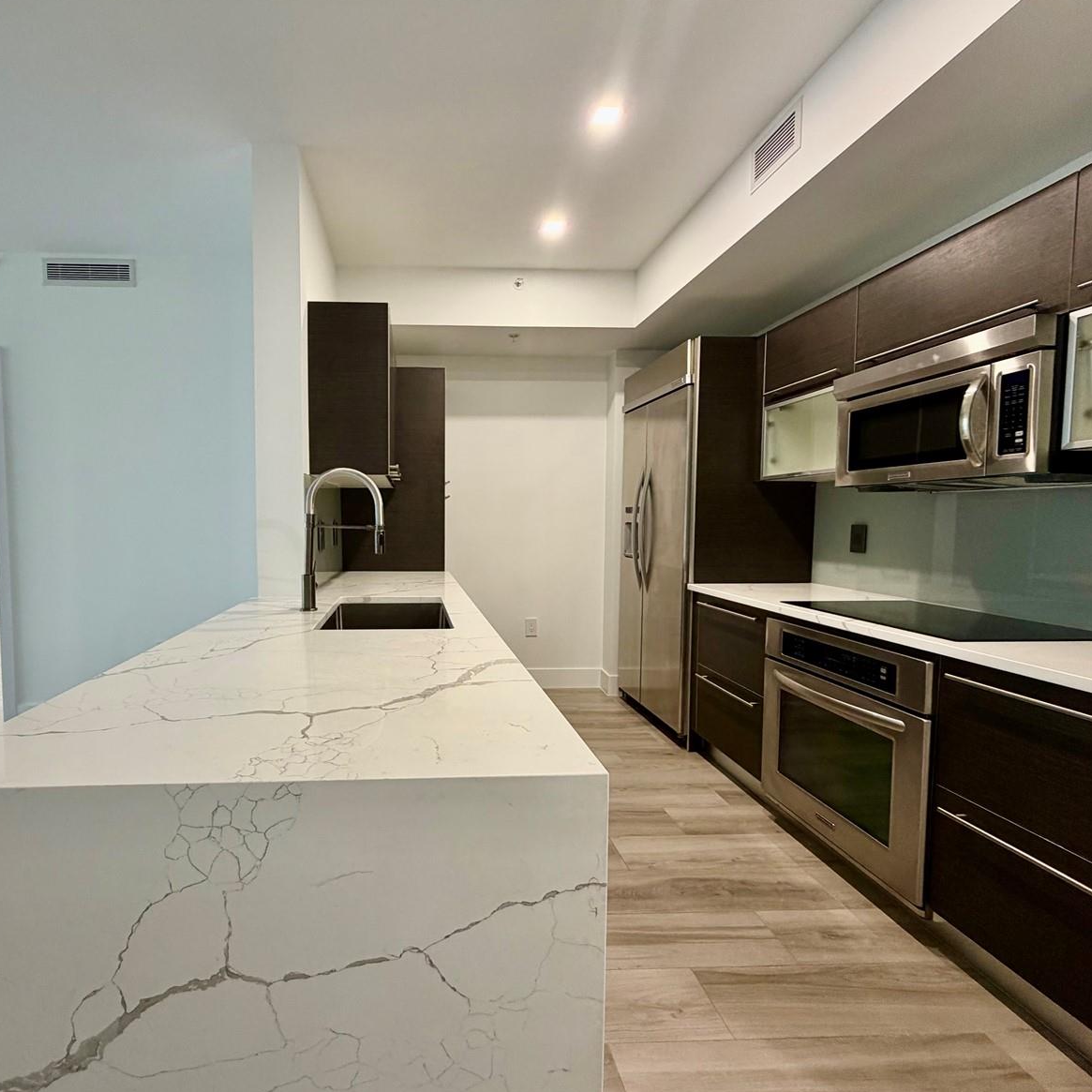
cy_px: 556
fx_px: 607
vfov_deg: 84.0
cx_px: 438
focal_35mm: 17
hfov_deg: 83.0
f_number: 2.2
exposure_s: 1/60
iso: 200
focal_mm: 2.22
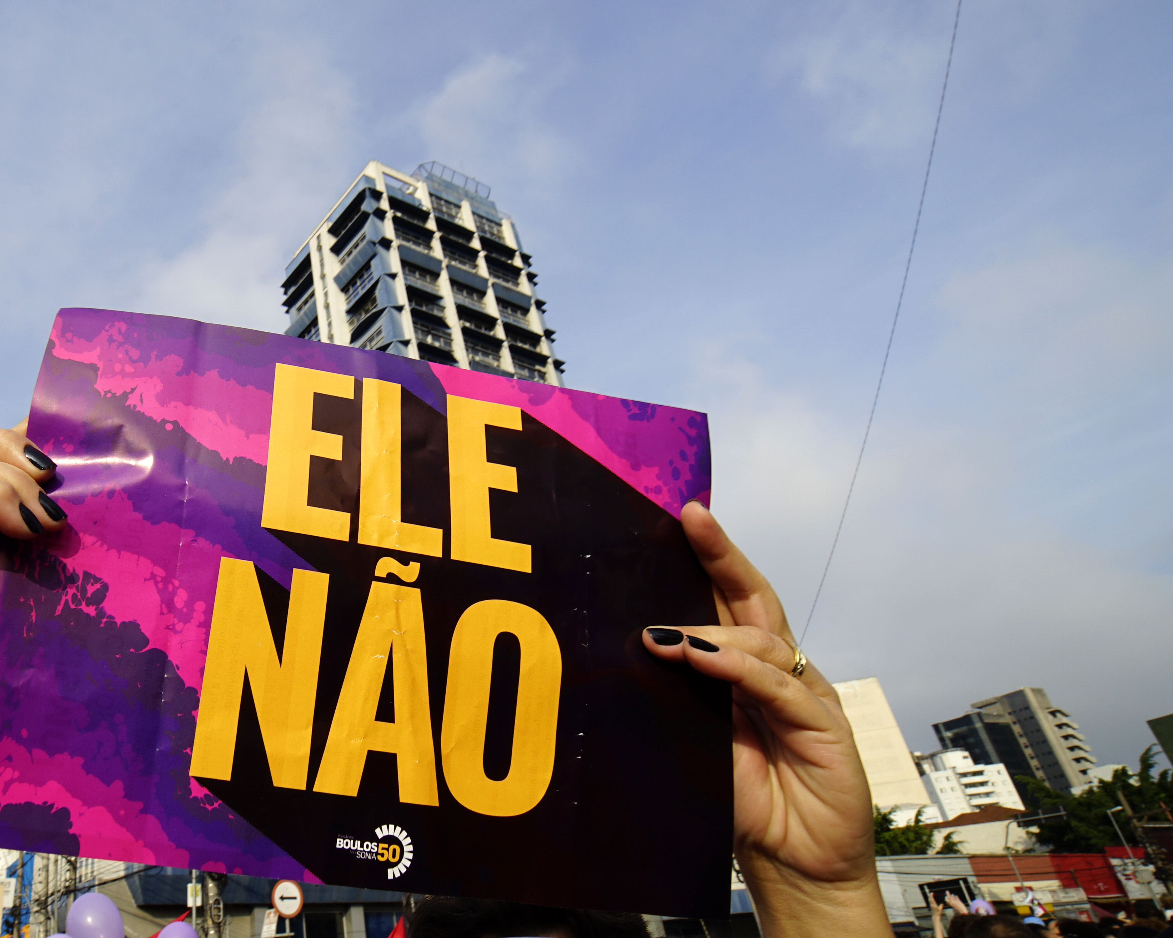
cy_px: 413
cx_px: 260
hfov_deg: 64.9
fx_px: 833
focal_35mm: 24
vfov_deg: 58.6
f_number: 14
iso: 100
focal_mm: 14
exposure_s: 1/125
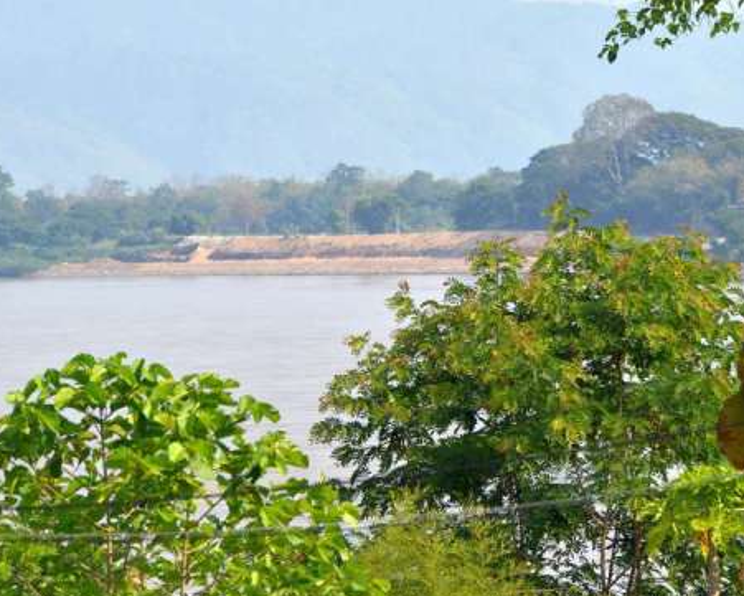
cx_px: 569
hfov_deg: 5.8
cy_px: 175
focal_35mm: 333
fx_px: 7334
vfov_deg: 4.6
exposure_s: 1/320
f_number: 9
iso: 100
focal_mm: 200
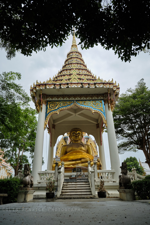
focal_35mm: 24
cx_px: 75
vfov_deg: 73.7
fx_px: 150
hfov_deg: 53.1
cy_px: 112
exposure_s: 1/220
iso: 400
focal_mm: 16
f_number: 5.6
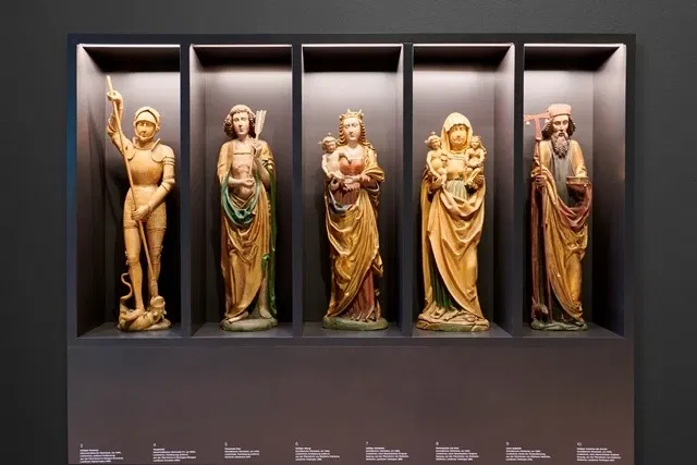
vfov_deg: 33.4
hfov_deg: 48.4
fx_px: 775
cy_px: 232
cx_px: 348
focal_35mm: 40
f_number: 10
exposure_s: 2
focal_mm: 40
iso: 100
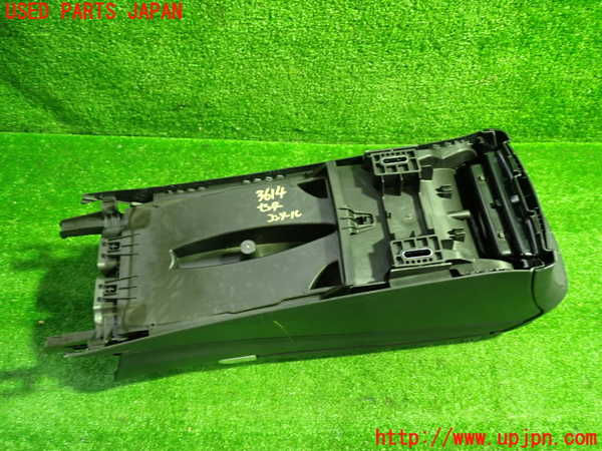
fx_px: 522
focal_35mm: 30
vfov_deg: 46.8
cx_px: 301
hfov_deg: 60.0
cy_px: 226
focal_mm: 5.4
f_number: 2.3
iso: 800
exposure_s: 1/30
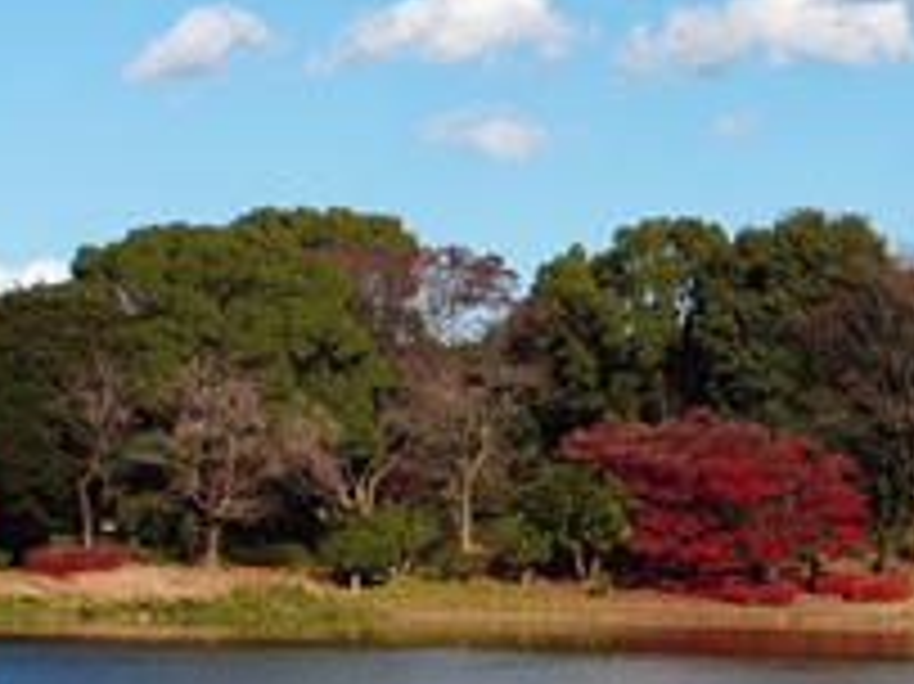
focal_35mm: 126
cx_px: 1526
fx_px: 3314
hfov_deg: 14.3
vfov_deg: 11.8
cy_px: 398
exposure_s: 1/200
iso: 100
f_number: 11
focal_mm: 22.1
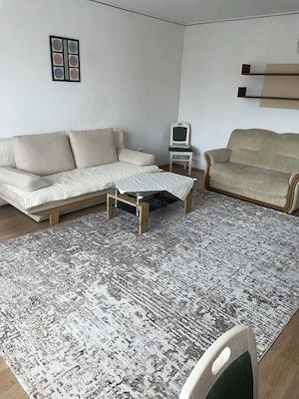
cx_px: 150
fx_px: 299
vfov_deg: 67.3
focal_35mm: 26
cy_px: 200
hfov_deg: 53.1
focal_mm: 4.2
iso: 80
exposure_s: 1/121
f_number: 1.6
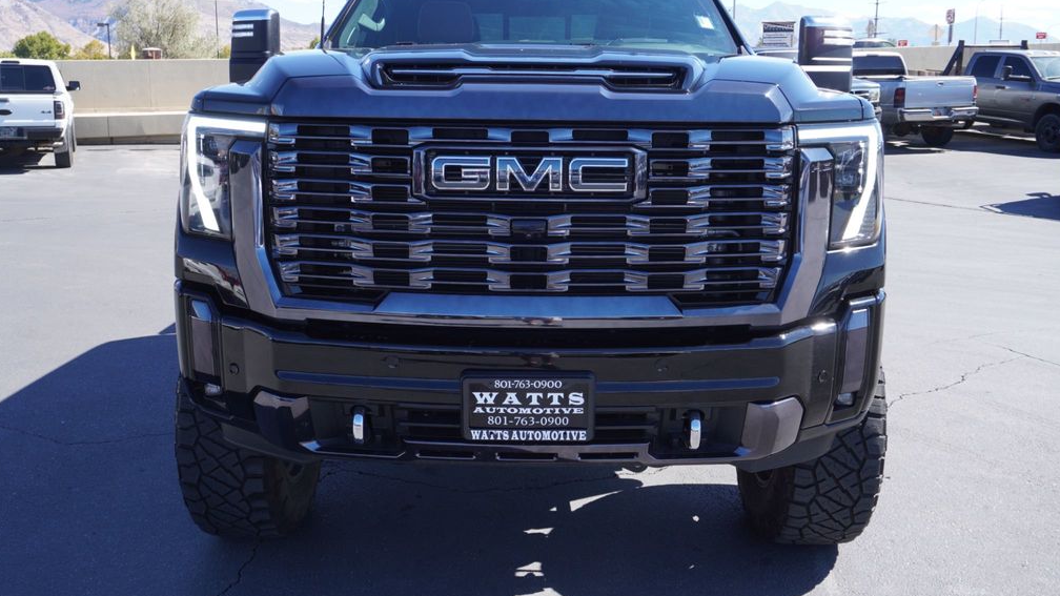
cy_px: 248
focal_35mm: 34
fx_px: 942
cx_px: 531
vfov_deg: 35.0
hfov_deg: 58.7
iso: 100
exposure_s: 1/100
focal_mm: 21
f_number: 7.1
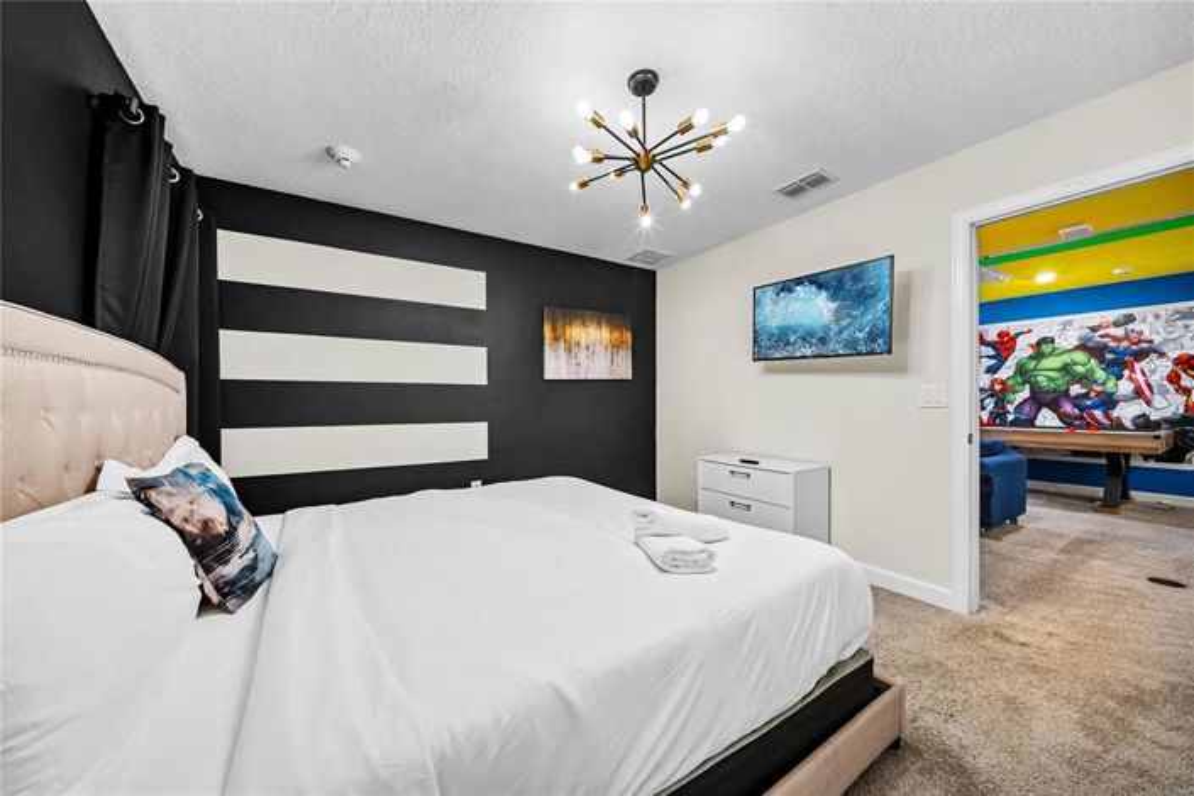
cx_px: 597
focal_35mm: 12
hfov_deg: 112.6
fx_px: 398
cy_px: 398
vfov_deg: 90.0
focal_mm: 12
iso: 1000
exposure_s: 1/13
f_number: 5.6
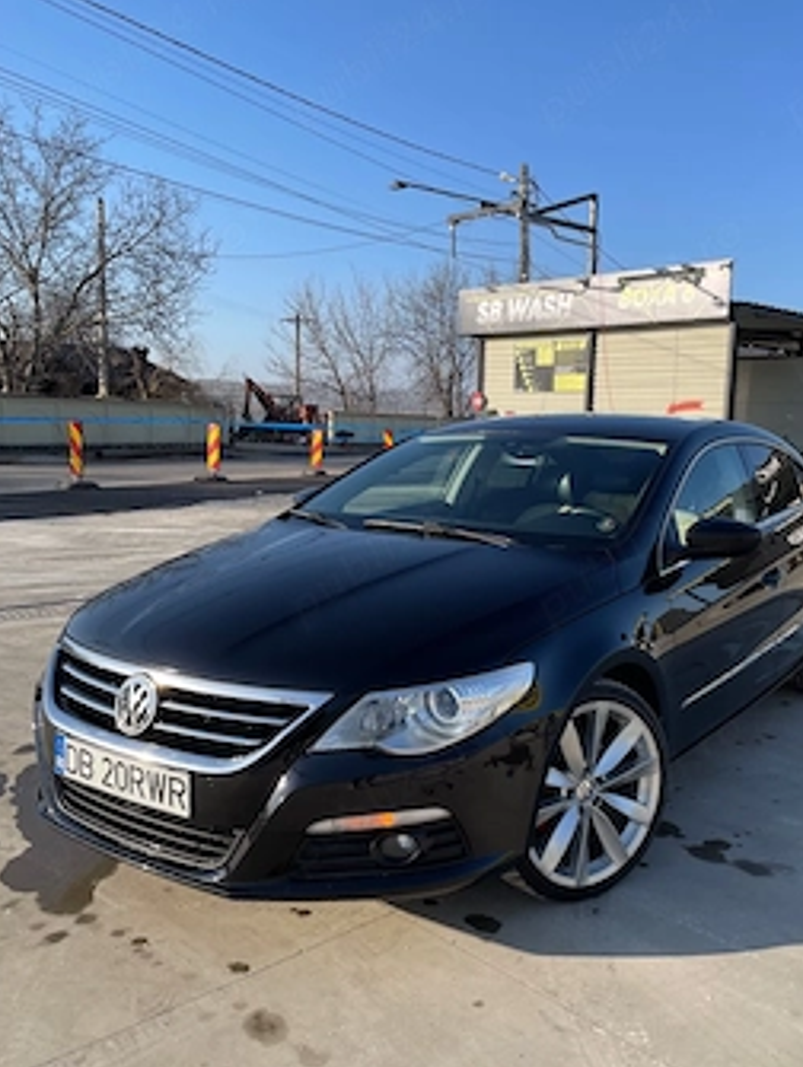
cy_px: 583
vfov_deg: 58.2
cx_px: 456
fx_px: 957
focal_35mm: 31
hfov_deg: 45.4
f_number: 1.6
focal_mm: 4.2
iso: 32
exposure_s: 1/1916
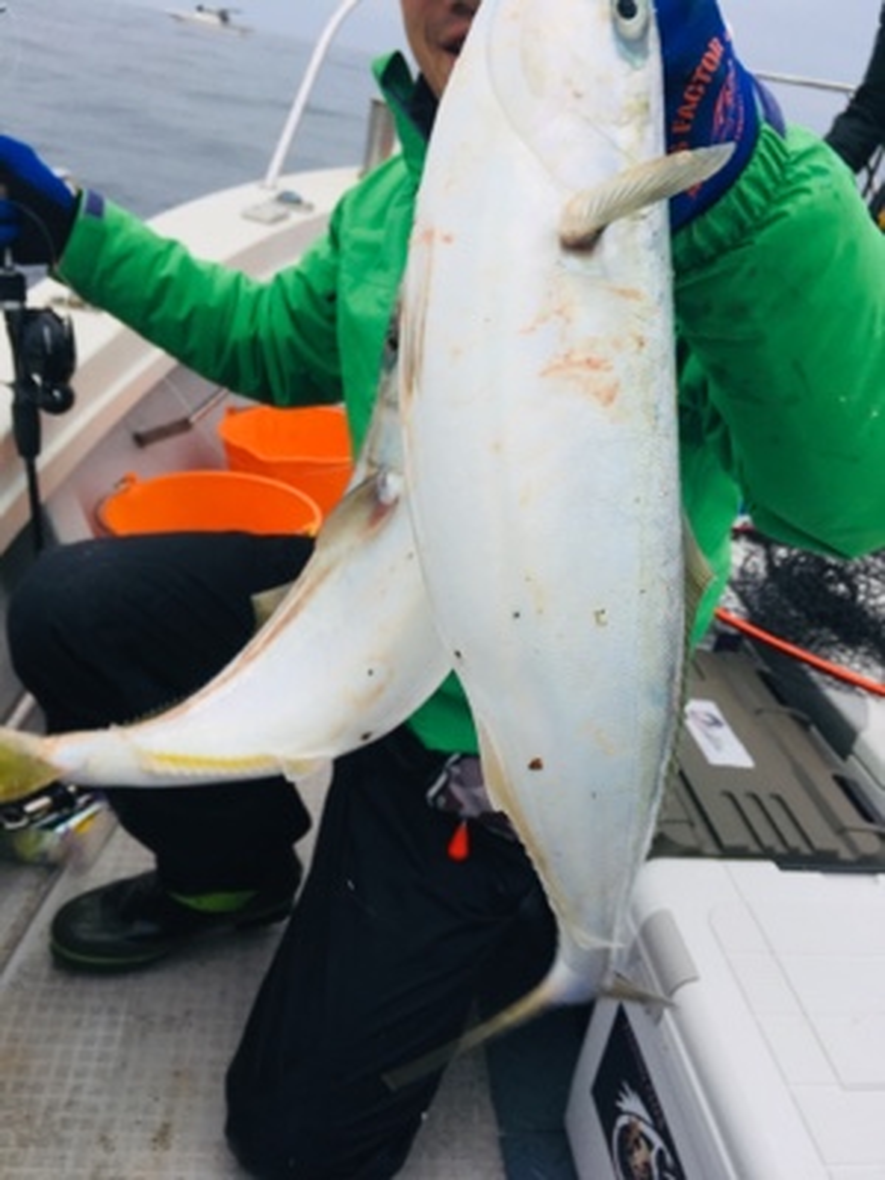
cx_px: 442
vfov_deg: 61.7
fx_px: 989
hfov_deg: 48.2
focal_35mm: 29
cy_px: 590
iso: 25
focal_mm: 4.15
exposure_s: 1/418
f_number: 2.2
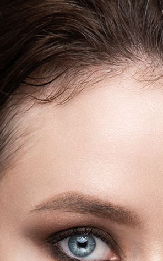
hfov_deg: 2.3
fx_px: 4132
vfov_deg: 3.6
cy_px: 340
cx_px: 349
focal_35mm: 581
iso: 100
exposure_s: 1/100
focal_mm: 135
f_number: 8
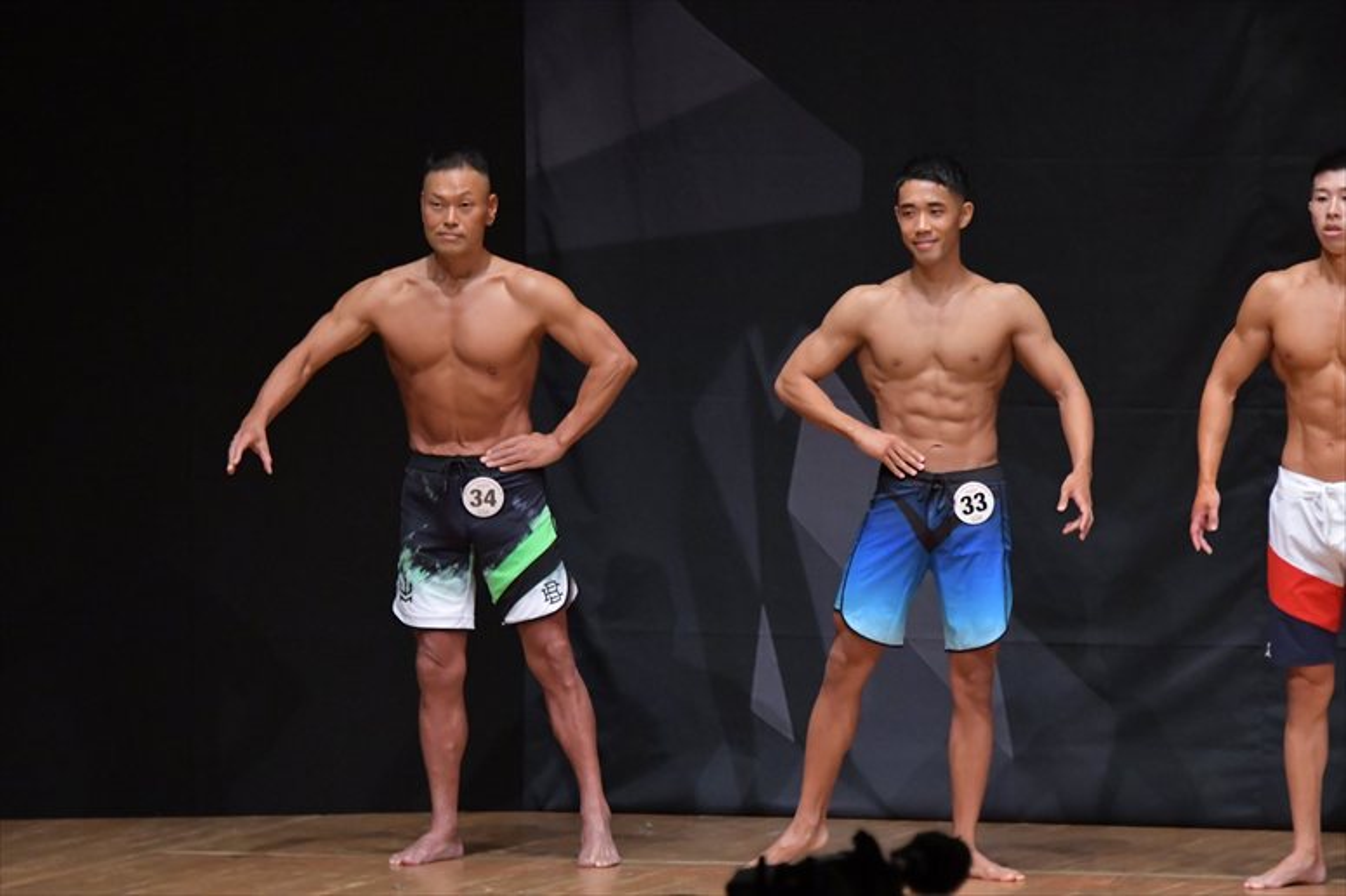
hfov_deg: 6.9
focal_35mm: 300
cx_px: 673
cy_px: 448
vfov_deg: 4.6
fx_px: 11211
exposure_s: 1/400
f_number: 5.6
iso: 6400
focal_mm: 200
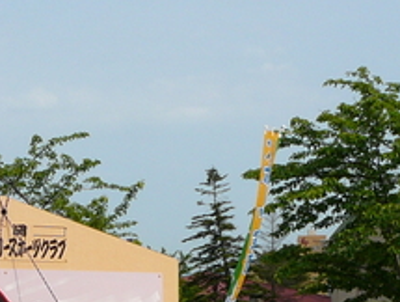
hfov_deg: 18.4
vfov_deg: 13.8
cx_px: 11
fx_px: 1204
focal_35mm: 104
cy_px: 373
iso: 80
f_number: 5
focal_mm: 5.2
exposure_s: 1/500
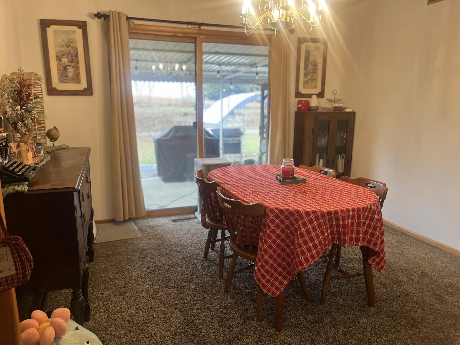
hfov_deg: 67.3
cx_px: 230
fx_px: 346
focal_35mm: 26
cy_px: 172
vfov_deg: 53.1
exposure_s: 1/60
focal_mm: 5.1
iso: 250
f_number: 1.6
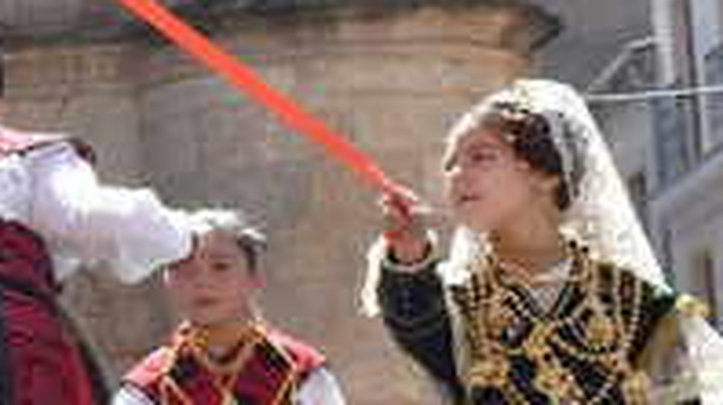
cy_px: 102
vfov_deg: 5.0
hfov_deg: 8.3
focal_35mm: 243
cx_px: -836
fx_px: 4655
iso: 320
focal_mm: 34
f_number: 8
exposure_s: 1/250
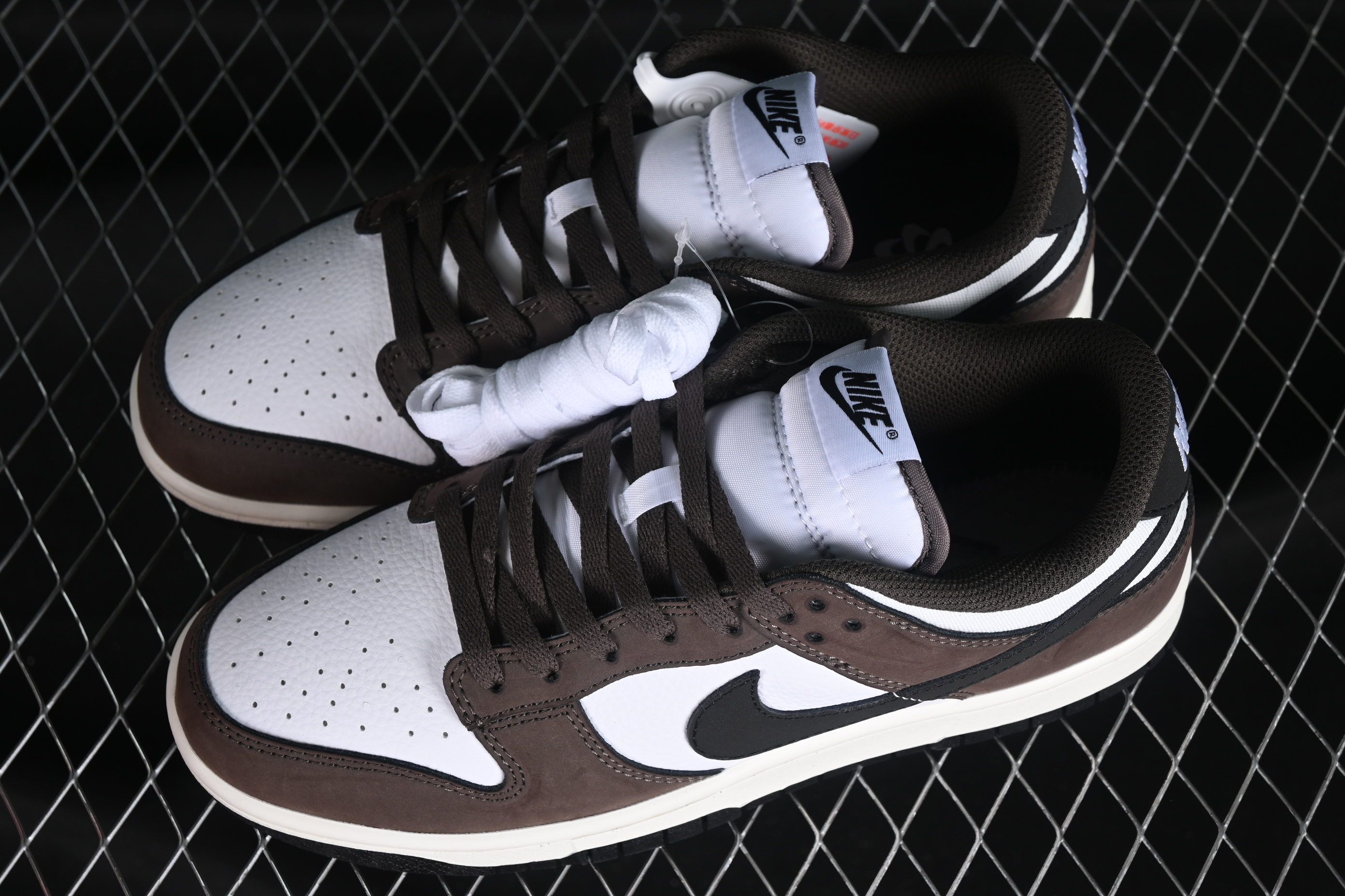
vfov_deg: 18.2
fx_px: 2802
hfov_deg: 27.0
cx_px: 672
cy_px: 448
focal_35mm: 75
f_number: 6.3
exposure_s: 1/60
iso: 160
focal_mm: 50
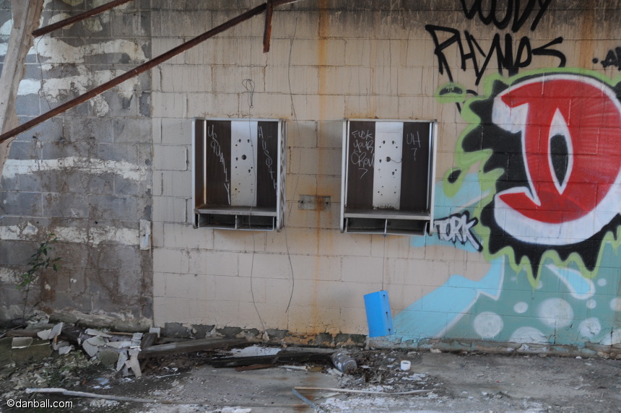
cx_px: 310
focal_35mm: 35
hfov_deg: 54.5
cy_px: 206
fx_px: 603
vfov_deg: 37.8
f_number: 6.3
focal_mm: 35
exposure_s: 1/60
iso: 1600
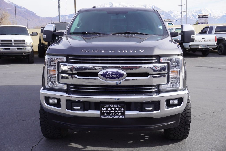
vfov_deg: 26.5
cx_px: 113
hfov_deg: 38.9
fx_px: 320
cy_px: 76
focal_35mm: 51
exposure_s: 1/100
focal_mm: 34
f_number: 9
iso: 100
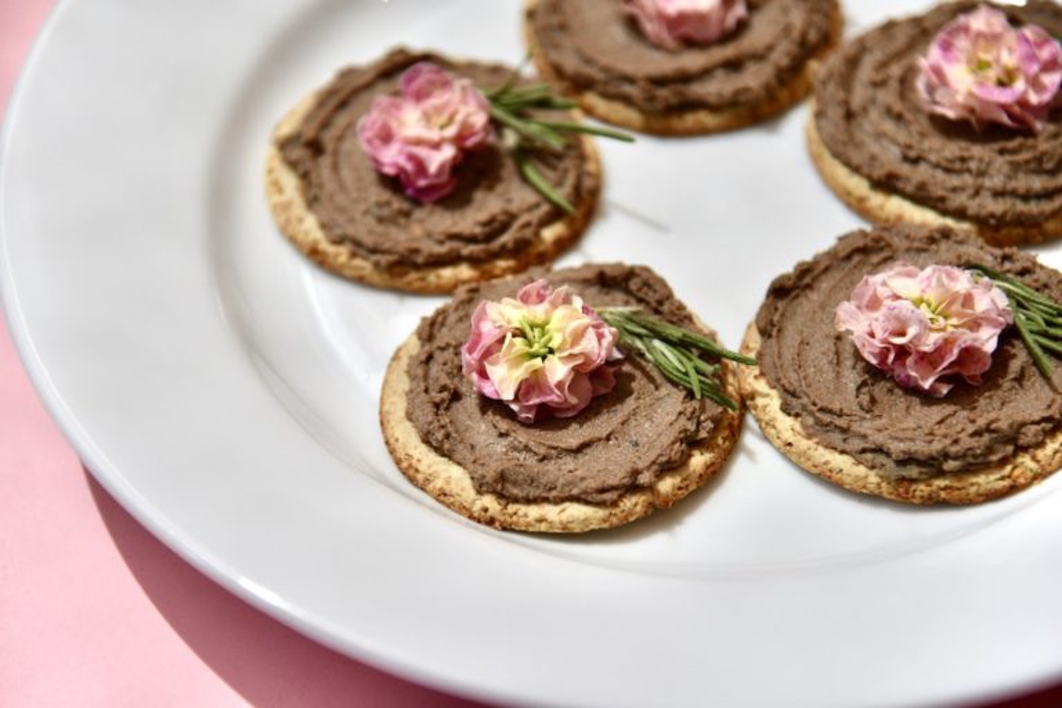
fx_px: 3540
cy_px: 354
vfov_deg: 11.4
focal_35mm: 120
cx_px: 531
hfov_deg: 17.1
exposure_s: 1/125
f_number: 4
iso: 320
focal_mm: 120
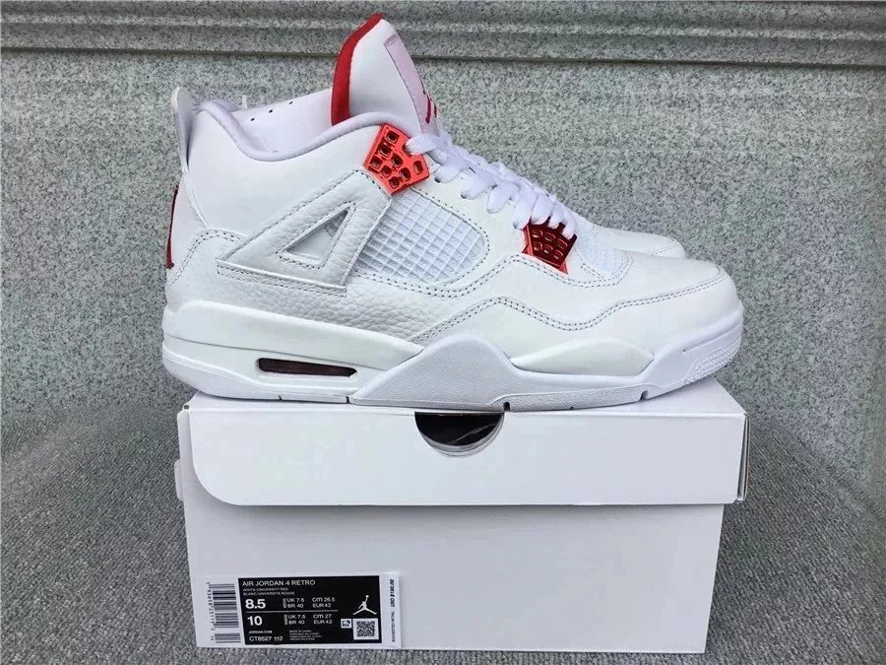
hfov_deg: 58.4
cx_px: 443
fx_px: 793
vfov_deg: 45.4
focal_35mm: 31
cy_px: 332
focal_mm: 3.3
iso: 25
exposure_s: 1/259
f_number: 2.4
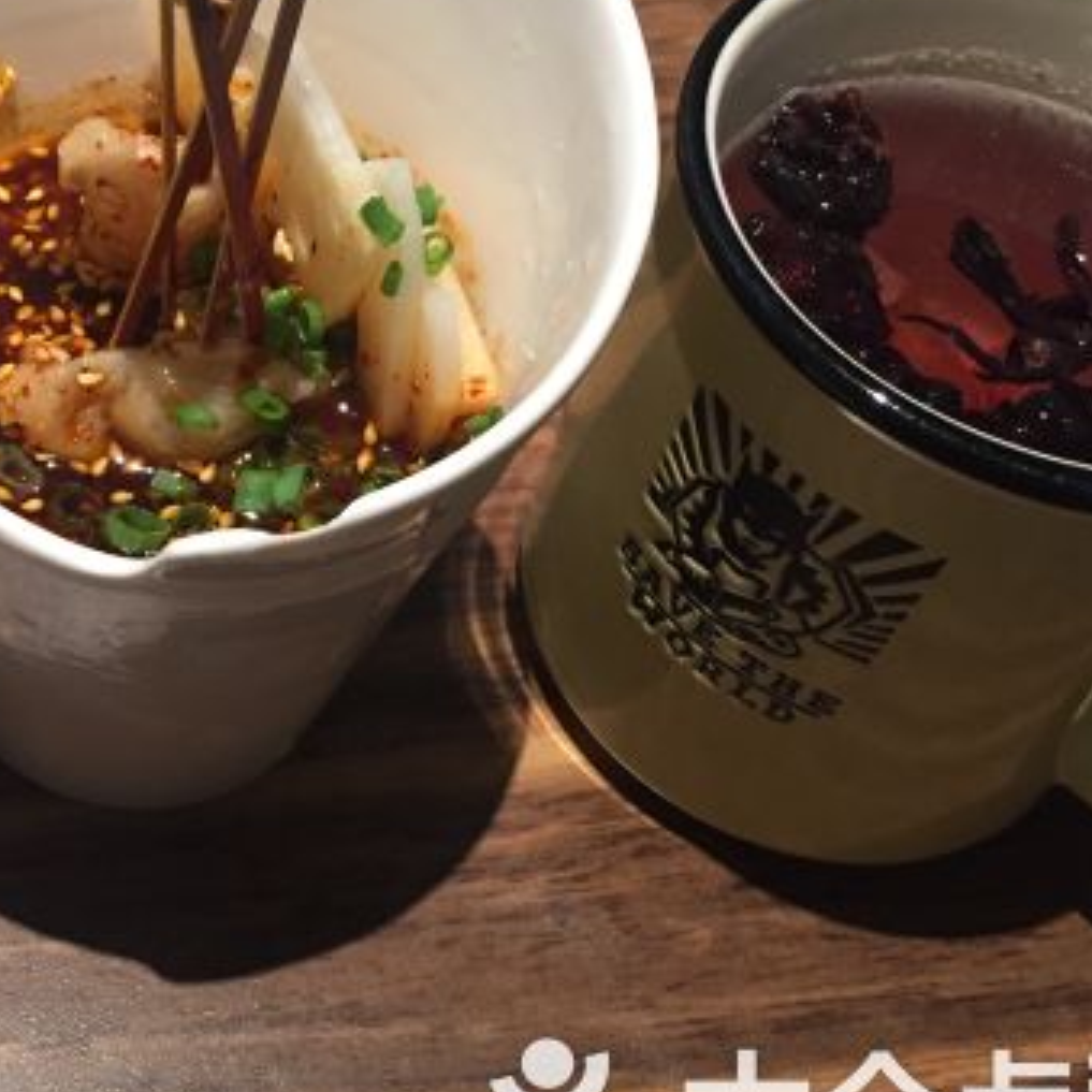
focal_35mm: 53
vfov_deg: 32.1
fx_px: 1892
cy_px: 436
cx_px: 171
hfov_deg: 31.1
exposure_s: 1/33
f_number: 2.2
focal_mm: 4.15
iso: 250
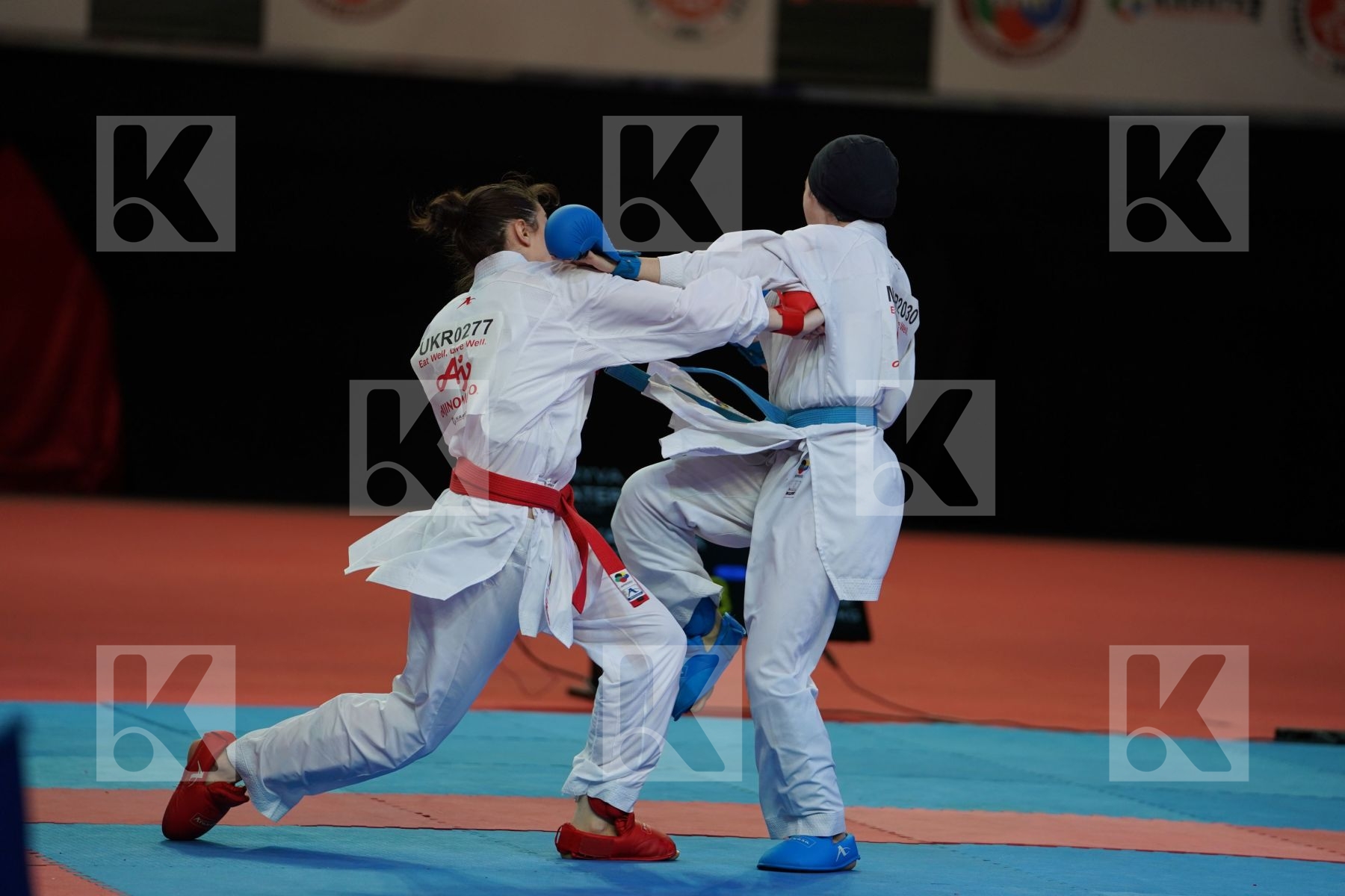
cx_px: 672
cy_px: 448
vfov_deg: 7.5
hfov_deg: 11.2
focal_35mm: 184
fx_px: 6874
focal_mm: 184
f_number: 2.8
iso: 640
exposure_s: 1/1000
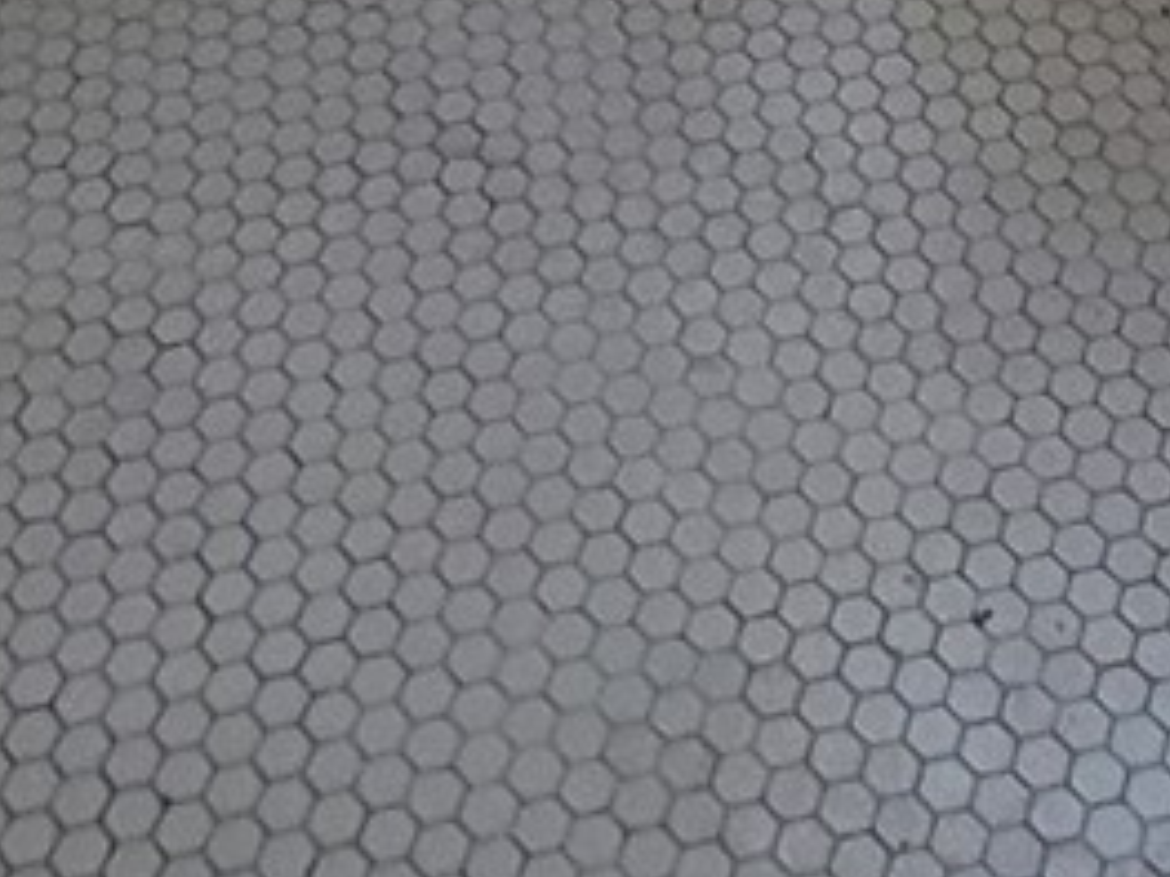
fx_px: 3209
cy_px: -2061
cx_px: 894
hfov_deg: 20.5
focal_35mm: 95
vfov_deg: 9.8
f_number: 2.2
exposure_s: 1/60
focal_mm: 2.2
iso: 160
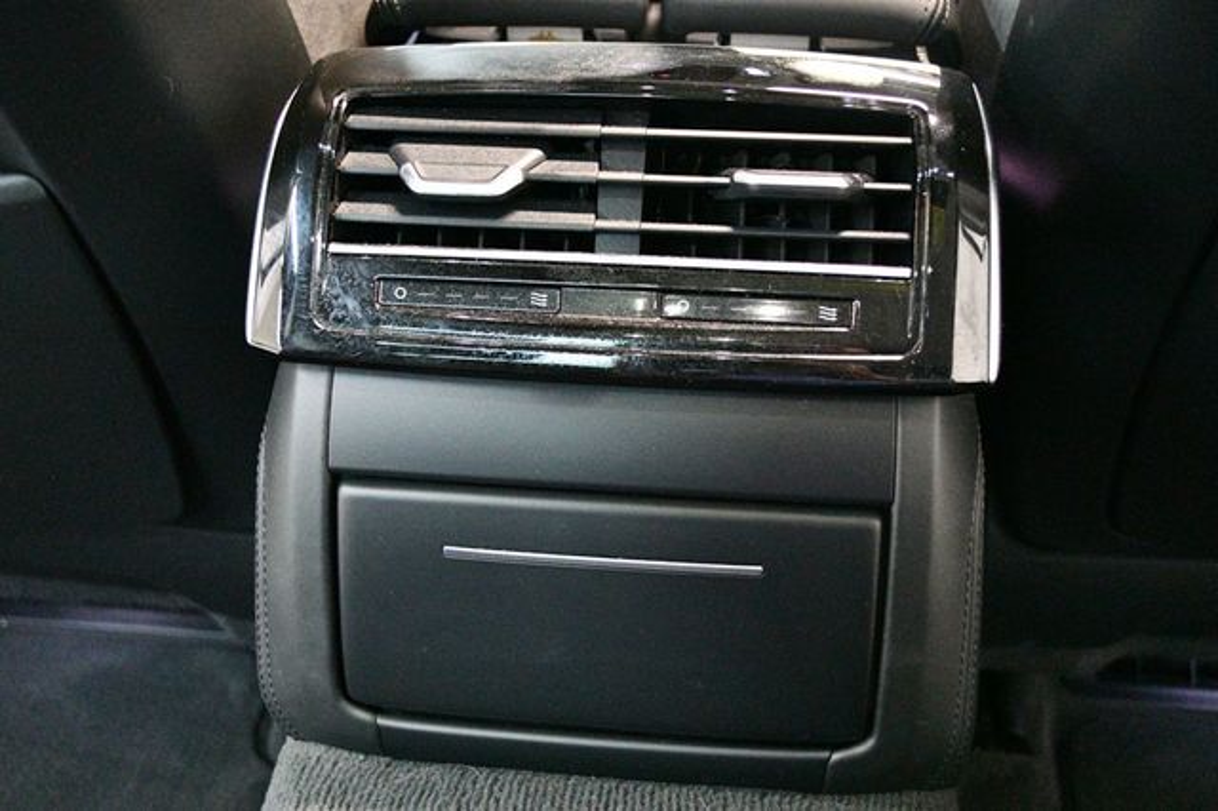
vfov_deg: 34.2
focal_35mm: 39
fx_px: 1319
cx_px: 609
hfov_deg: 49.6
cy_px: 406
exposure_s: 1/60
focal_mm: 26
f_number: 4.2
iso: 12800
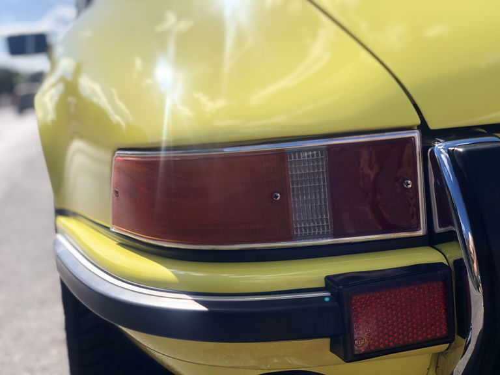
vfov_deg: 28.0
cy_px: 188
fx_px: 751
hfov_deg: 36.8
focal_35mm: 52
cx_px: 250
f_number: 2.4
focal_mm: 6
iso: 16
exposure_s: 1/1517
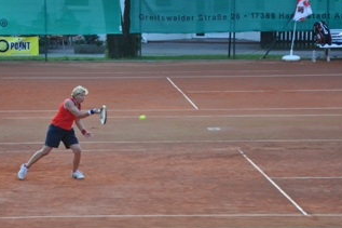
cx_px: 132
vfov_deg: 6.2
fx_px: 2115
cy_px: 117
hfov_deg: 9.2
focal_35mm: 223
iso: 1600
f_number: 5.6
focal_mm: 105
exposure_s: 1/500
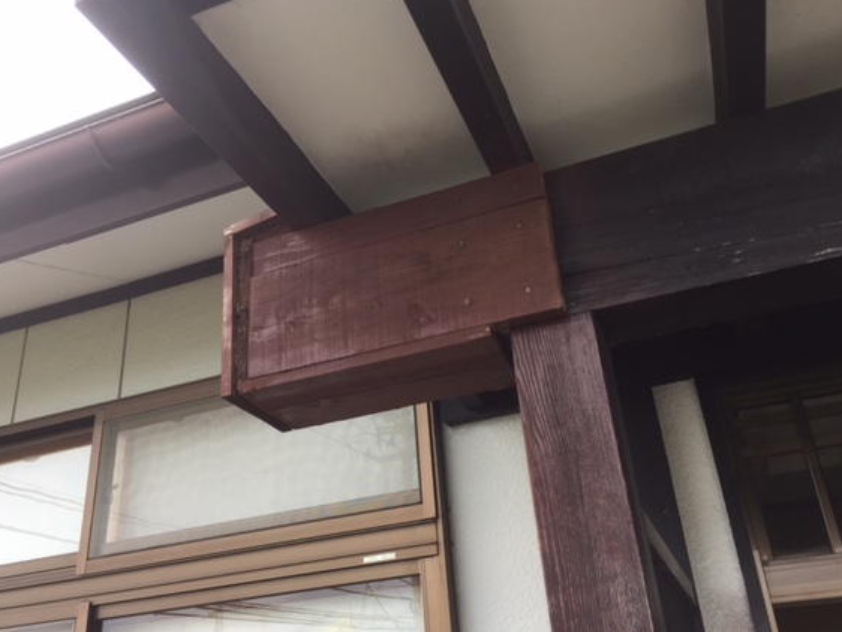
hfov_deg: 55.3
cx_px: 402
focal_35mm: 33
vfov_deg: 43.0
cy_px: 337
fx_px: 803
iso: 32
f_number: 2.2
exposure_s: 1/60
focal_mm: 4.15
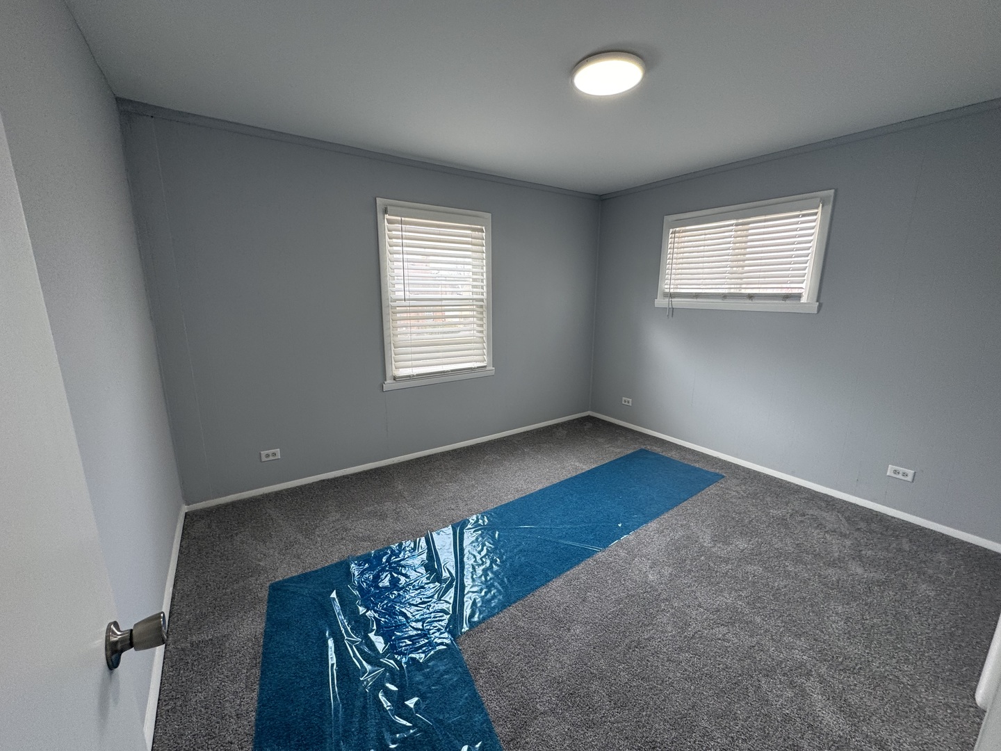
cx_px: 500
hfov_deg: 102.1
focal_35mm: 14
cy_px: 376
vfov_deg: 85.7
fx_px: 405
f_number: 2.2
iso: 64
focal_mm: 2.22
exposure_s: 1/99
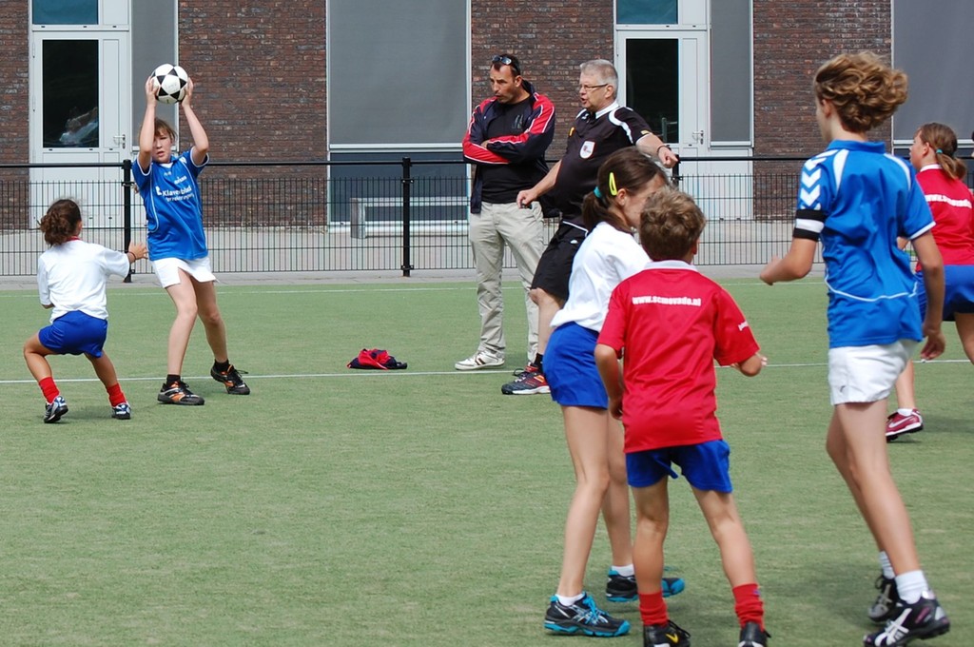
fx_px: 2229
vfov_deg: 16.5
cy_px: 324
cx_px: 487
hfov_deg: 24.6
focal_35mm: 82
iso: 200
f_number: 9
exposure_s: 1/320
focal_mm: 55
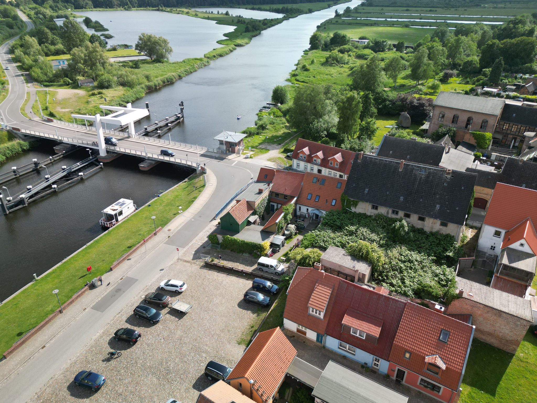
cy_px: 202
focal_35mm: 24
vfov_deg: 56.8
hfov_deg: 71.6
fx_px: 372
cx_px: 268
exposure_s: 1/800
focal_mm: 6.7
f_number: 1.7
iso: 130
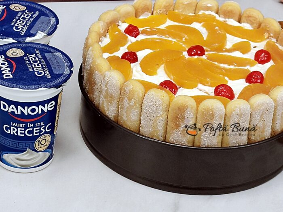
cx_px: 142
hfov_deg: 17.1
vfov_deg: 12.9
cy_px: 106
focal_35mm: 115
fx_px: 940
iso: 334
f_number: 1.75
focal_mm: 5.25
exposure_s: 1/60
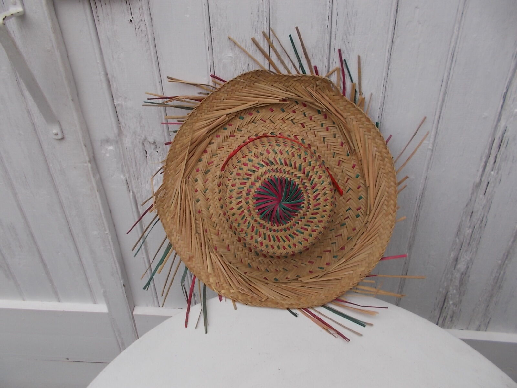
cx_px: 258
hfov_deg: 67.3
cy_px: 194
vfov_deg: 53.1
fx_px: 388
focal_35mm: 26
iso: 80
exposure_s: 1/100
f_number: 3.2
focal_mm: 4.6
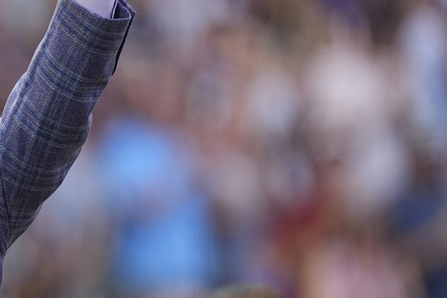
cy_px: 219
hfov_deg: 1.2
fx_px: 21045
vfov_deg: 0.8
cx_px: -92
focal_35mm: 1695
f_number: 4
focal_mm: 600
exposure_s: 1/800
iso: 1000
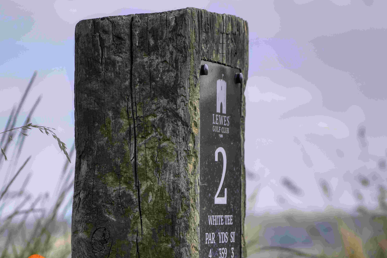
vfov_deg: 9.9
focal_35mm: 138
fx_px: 1483
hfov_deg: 14.7
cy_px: 233
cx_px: 23
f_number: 4
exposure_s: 1/800
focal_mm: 70
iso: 100
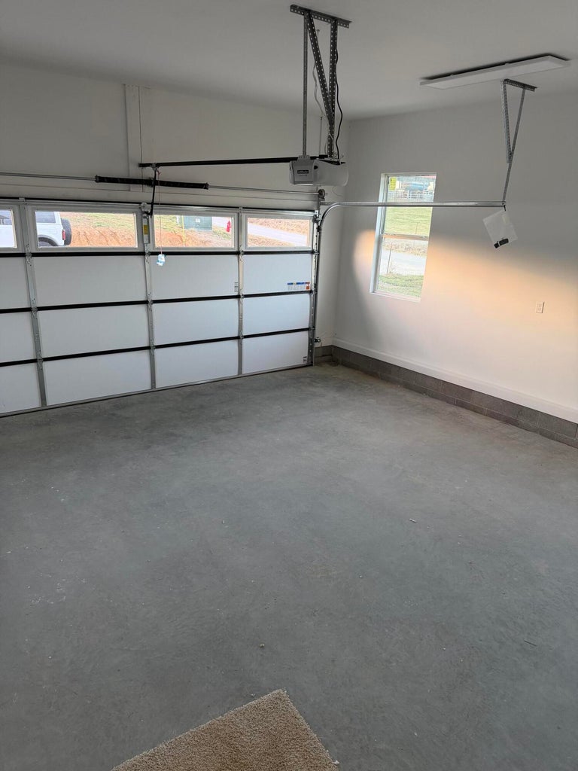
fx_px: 534
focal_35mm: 24
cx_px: 289
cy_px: 386
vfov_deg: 71.6
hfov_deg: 56.8
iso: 160
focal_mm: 6.76
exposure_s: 1/60
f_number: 1.78
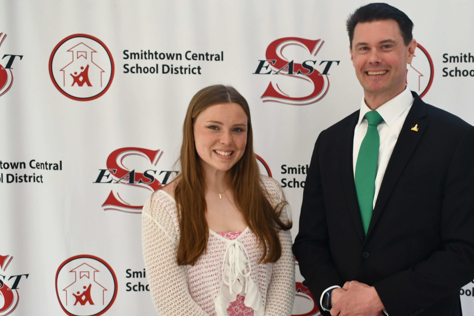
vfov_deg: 24.2
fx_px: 737
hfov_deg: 35.3
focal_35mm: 56
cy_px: 173
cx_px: 316
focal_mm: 26
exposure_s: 1/125
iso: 800
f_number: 5.6
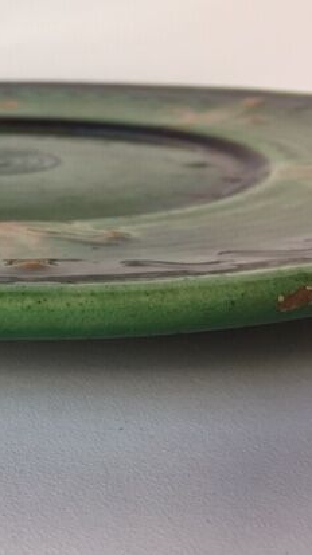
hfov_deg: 23.0
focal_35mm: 49
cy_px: 258
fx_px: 721
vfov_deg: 42.1
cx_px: -26
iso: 40
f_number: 2.2
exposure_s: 1/100
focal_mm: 4.15
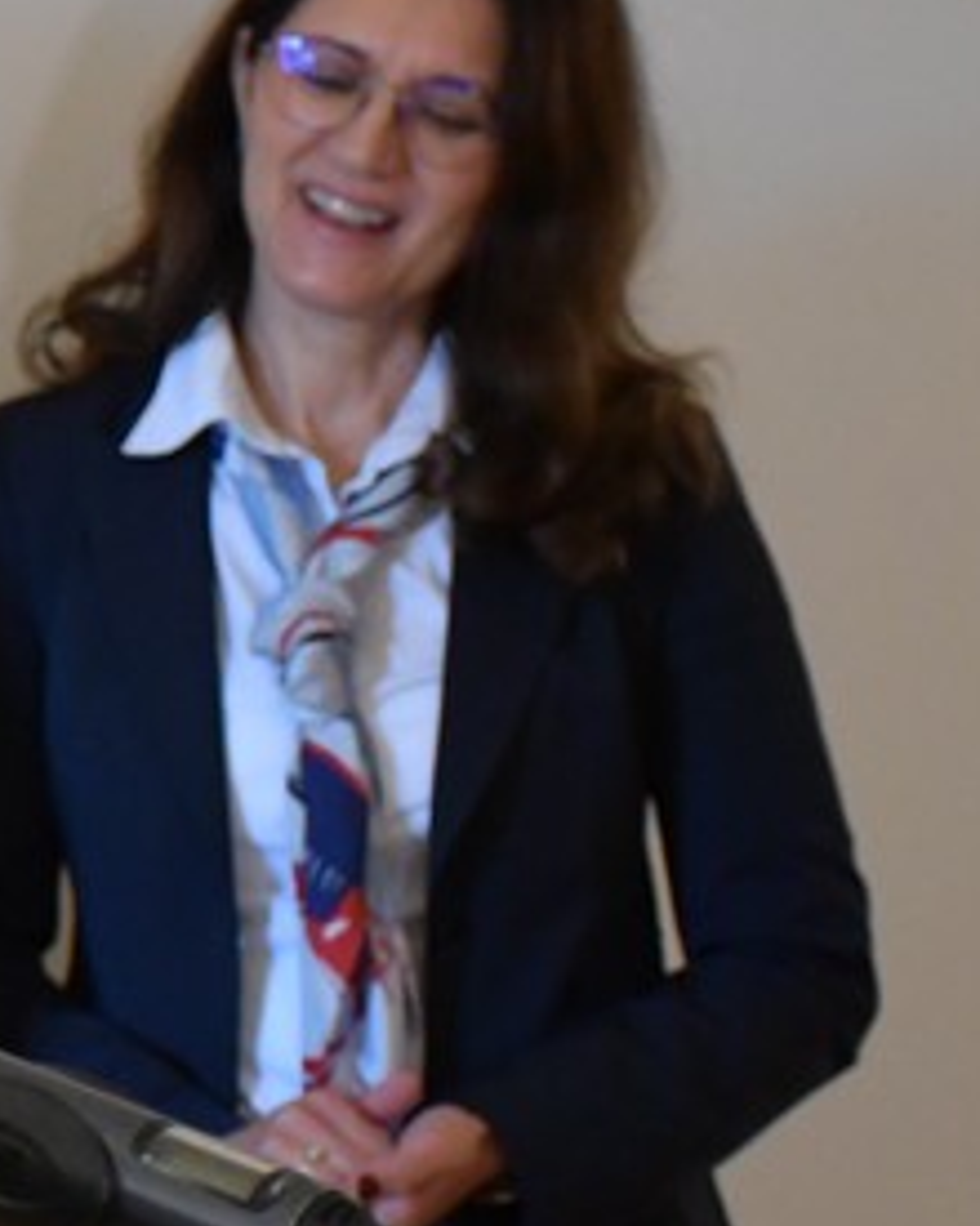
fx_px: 6598
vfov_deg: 10.6
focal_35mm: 182
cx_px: -1180
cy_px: 412
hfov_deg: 8.0
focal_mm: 35
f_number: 4.2
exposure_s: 1/125
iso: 3200
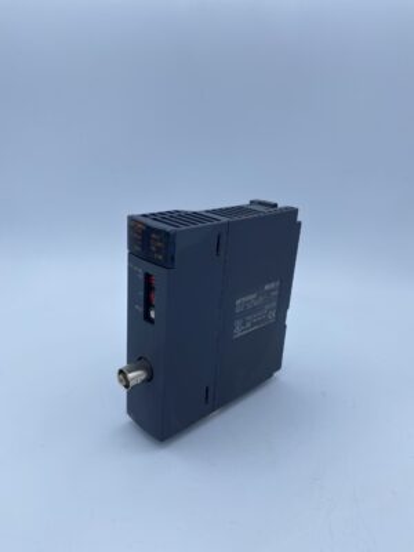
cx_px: 207
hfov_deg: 53.1
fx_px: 415
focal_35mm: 26
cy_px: 276
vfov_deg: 67.3
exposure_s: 1/1245
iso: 32
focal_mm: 4.25
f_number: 1.8
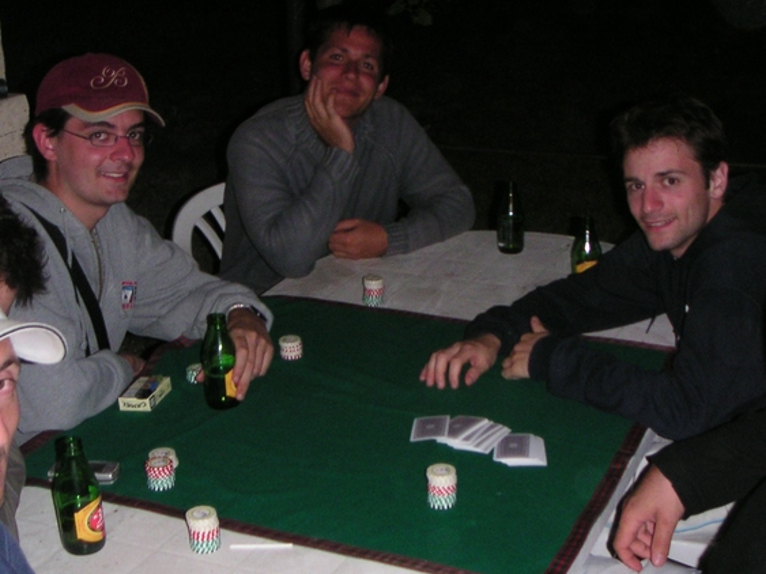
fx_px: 1195
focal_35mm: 54
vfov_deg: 27.0
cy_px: 284
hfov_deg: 35.5
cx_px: 376
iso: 160
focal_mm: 6
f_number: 2.8
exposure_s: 1/45
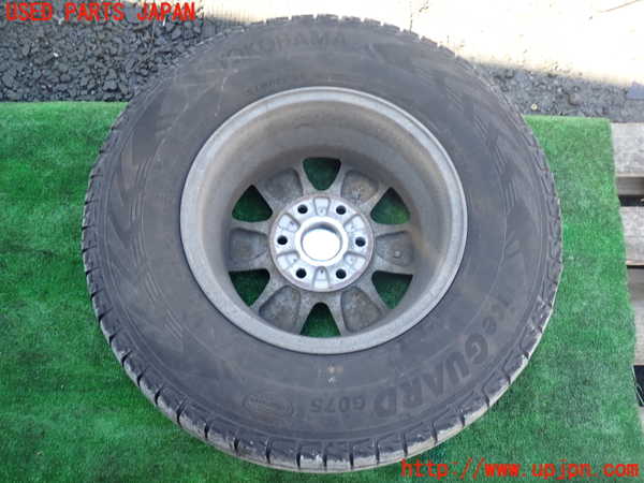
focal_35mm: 30
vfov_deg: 46.8
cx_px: 322
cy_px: 242
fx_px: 558
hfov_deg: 60.0
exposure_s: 1/100
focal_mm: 5.4
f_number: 2.3
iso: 100
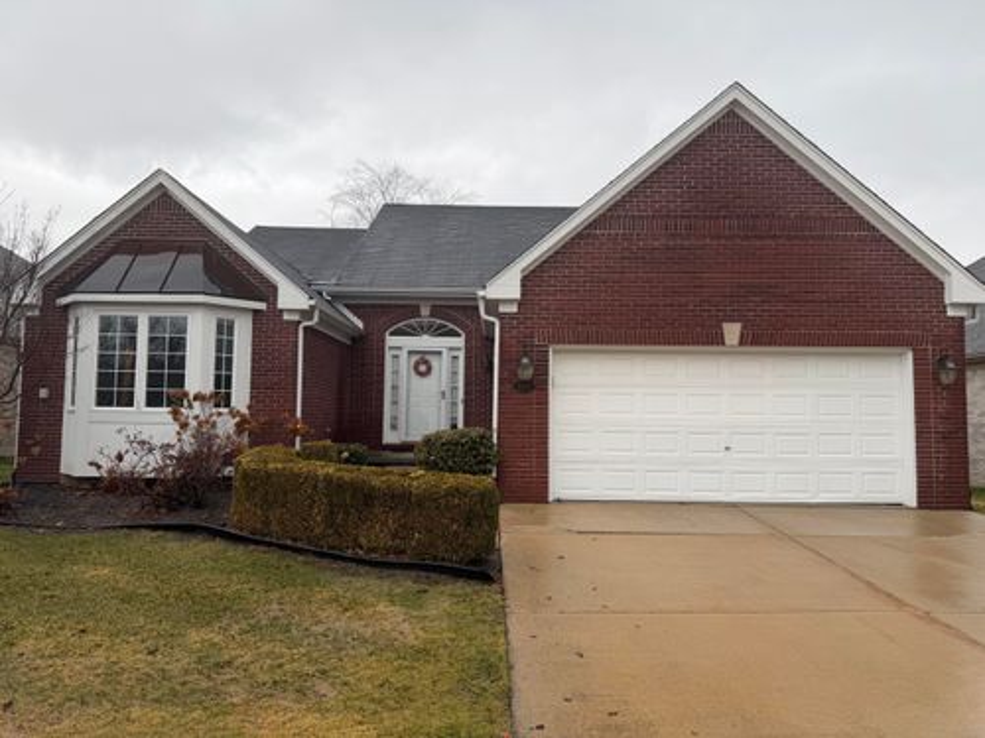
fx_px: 683
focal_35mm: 24
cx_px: 492
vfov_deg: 56.8
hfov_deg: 71.6
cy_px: 369
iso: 64
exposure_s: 1/200
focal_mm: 6.76
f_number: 1.78
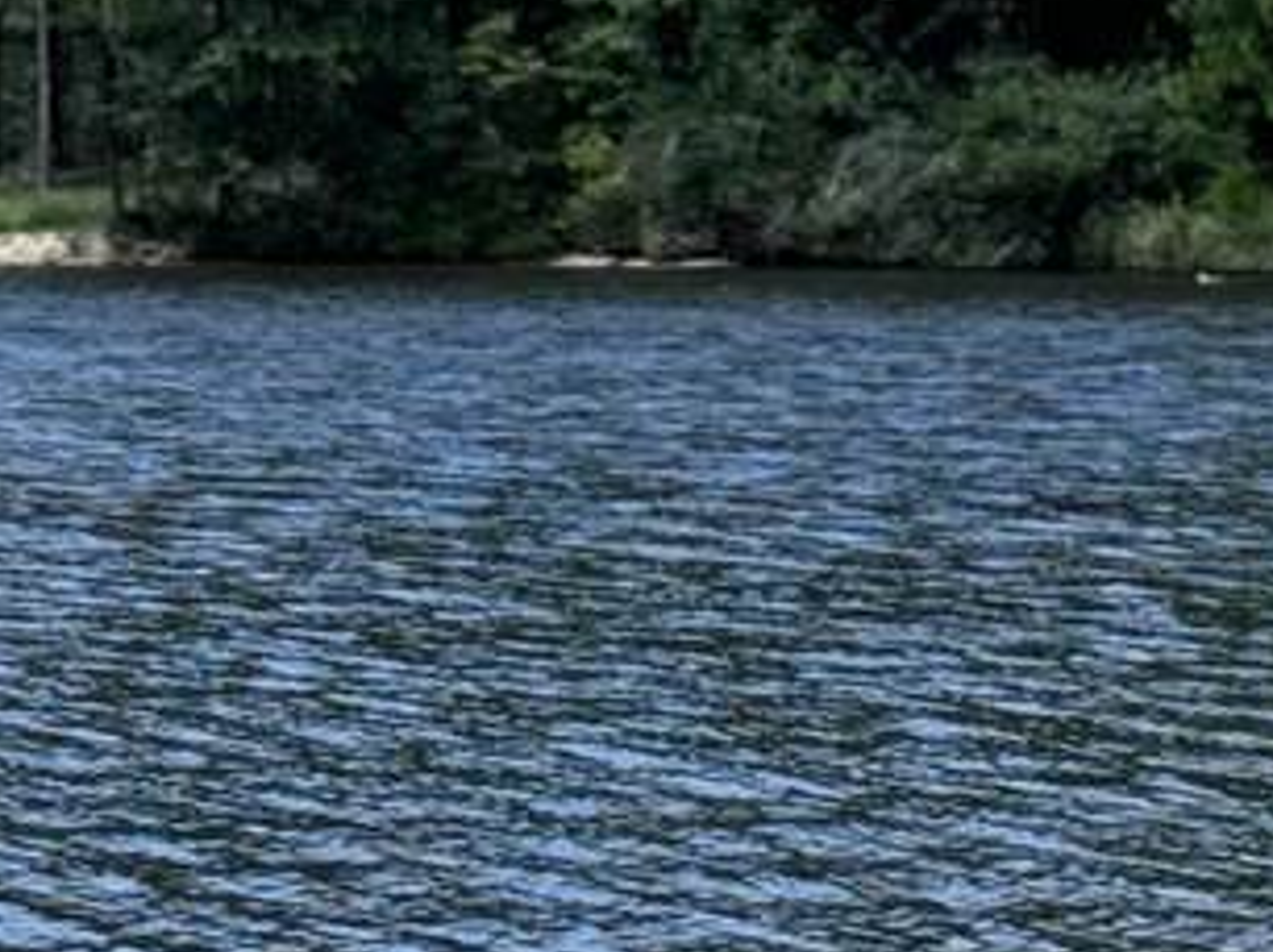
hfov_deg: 9.2
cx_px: -1335
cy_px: 432
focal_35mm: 201
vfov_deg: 7.4
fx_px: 7386
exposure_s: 1/5376
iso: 64
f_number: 1.78
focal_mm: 6.76
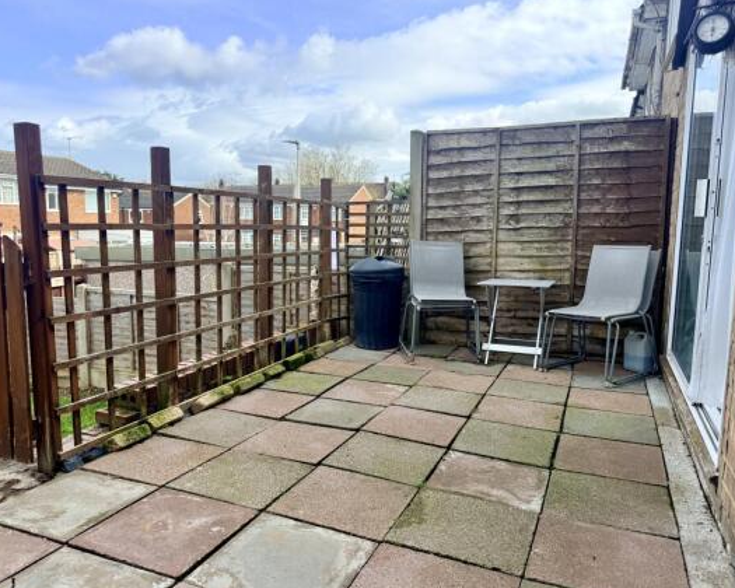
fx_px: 566
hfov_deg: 66.0
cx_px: 348
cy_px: 300
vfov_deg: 54.9
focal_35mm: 26
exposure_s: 1/2801
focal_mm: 6.76
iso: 100
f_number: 1.78
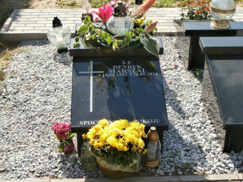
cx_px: 122
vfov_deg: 21.6
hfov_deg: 28.6
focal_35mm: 68
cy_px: 91
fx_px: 477
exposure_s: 1/400
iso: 100
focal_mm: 12.1
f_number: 4.7
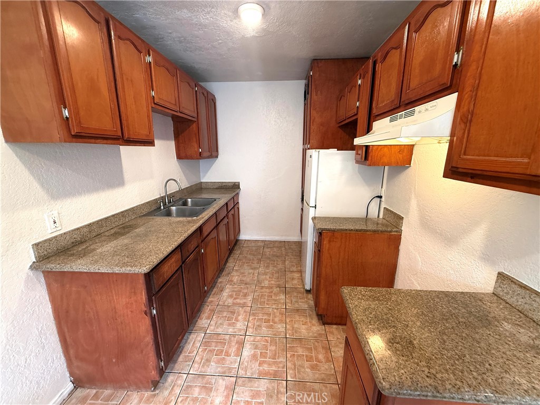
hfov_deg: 102.1
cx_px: 270
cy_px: 202
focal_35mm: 14
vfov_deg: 85.7
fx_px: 218
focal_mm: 2.22
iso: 250
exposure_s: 1/60
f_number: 2.2
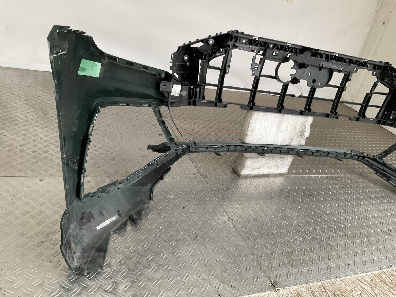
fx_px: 332
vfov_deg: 48.2
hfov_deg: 61.7
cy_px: 148
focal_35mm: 29
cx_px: 198
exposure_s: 1/50
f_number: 1.8
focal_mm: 3
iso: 80
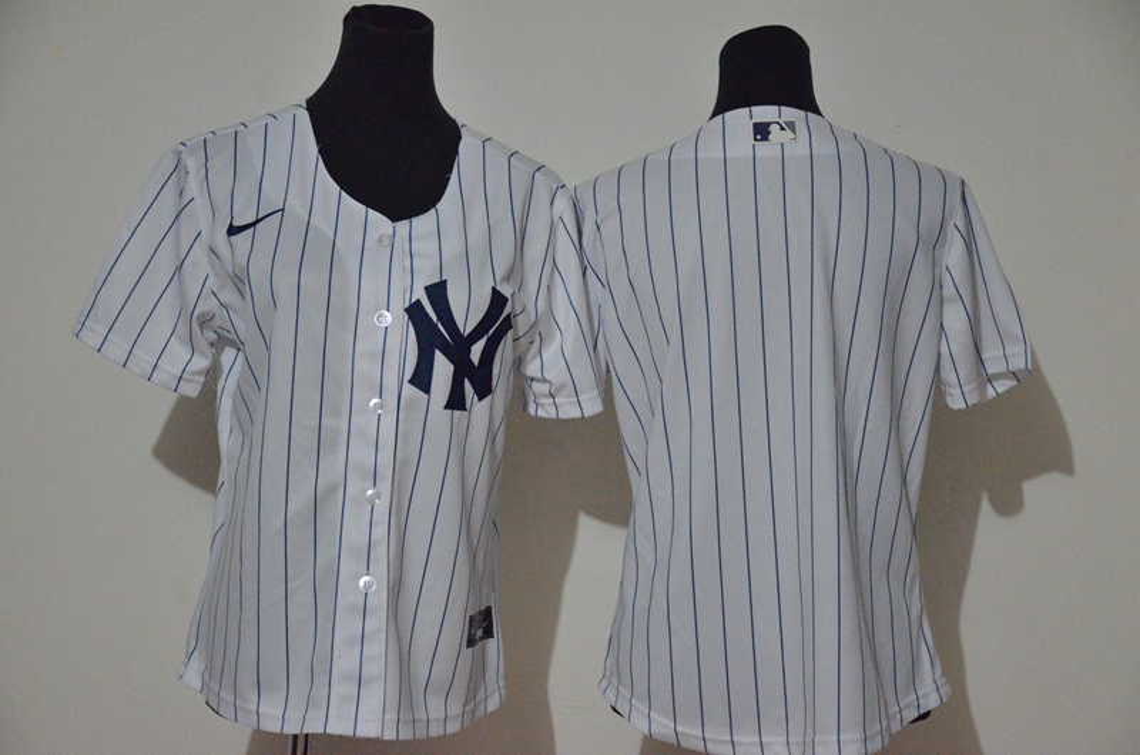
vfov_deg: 15.1
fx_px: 2844
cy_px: 378
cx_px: 570
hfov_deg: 22.7
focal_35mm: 90
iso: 4000
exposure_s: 1/50
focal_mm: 60
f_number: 5
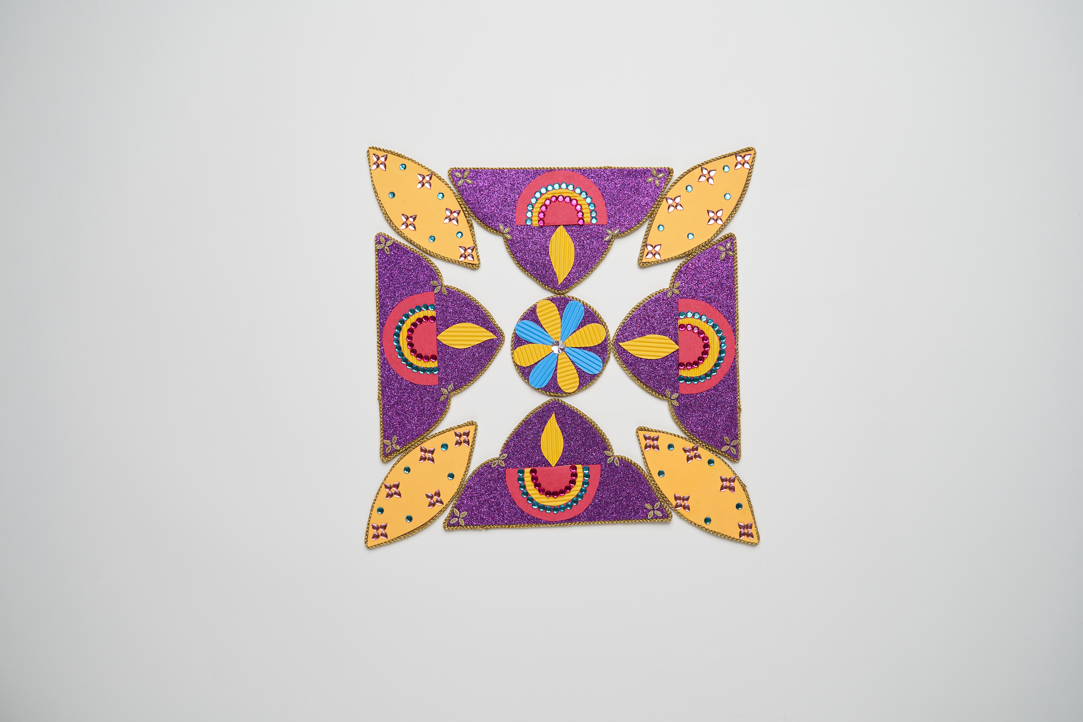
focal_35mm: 35
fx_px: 1053
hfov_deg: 54.4
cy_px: 361
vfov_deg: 37.9
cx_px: 542
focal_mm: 35
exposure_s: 1/50
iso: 500
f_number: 5
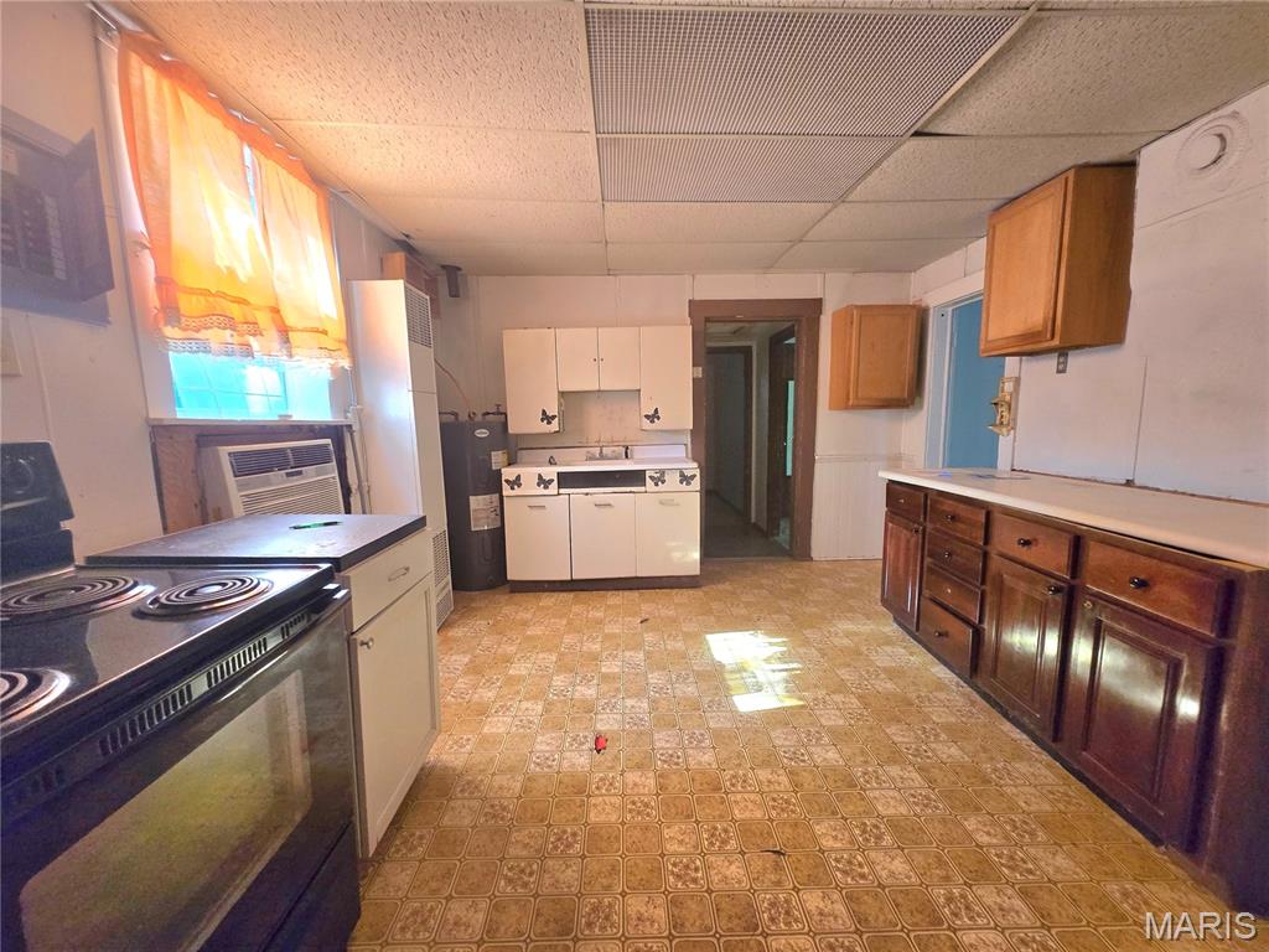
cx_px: 634
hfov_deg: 106.2
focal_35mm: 13
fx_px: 477
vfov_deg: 89.9
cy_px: 476
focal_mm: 1.7
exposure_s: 1/60.2
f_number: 2.2
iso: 160
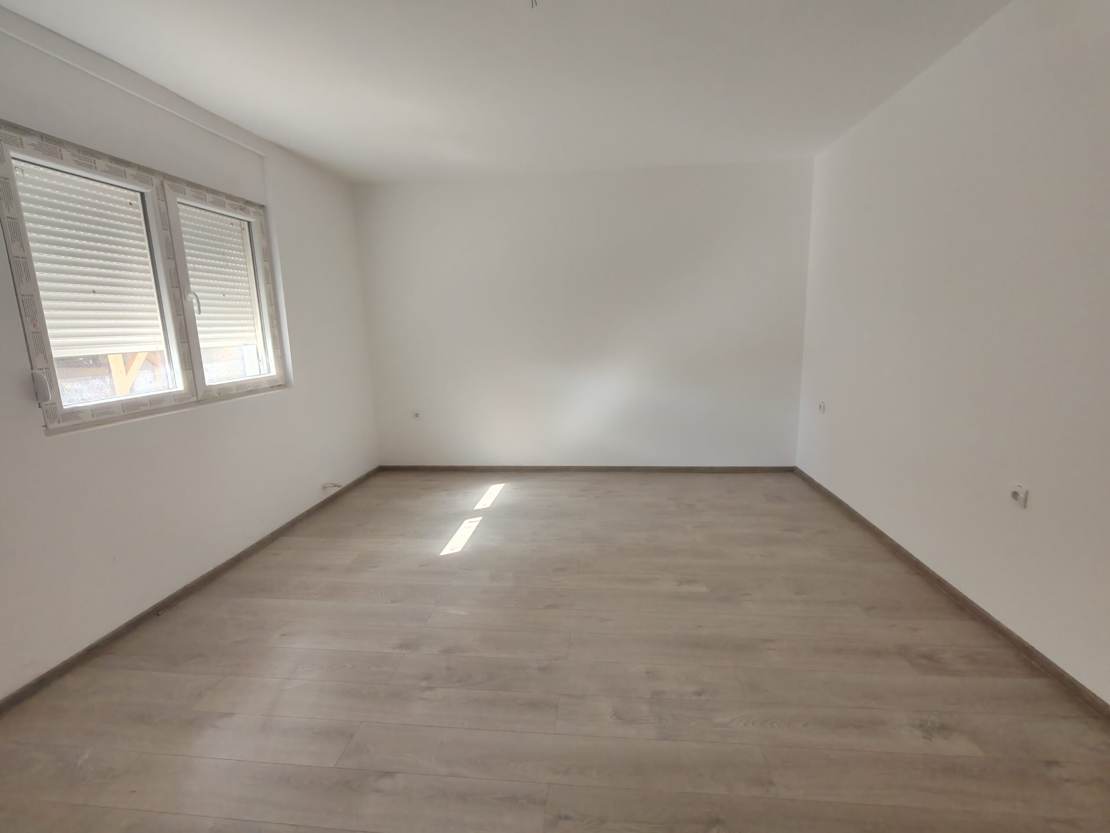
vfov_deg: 78.1
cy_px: 416
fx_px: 513
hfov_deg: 94.5
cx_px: 555
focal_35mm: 16
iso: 80
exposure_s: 1/50
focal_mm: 1.96
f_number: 2.2
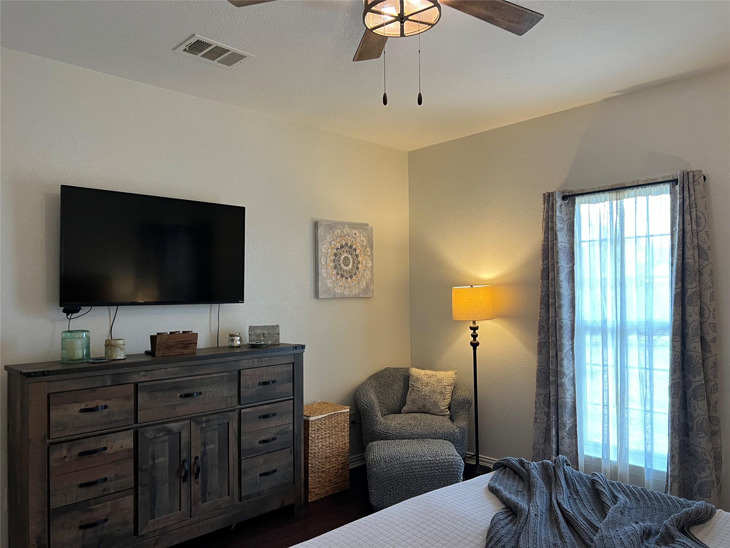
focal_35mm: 26
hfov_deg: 67.3
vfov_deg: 53.1
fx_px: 548
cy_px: 274
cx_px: 365
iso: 100
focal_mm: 5.7
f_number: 1.5
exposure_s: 1/60
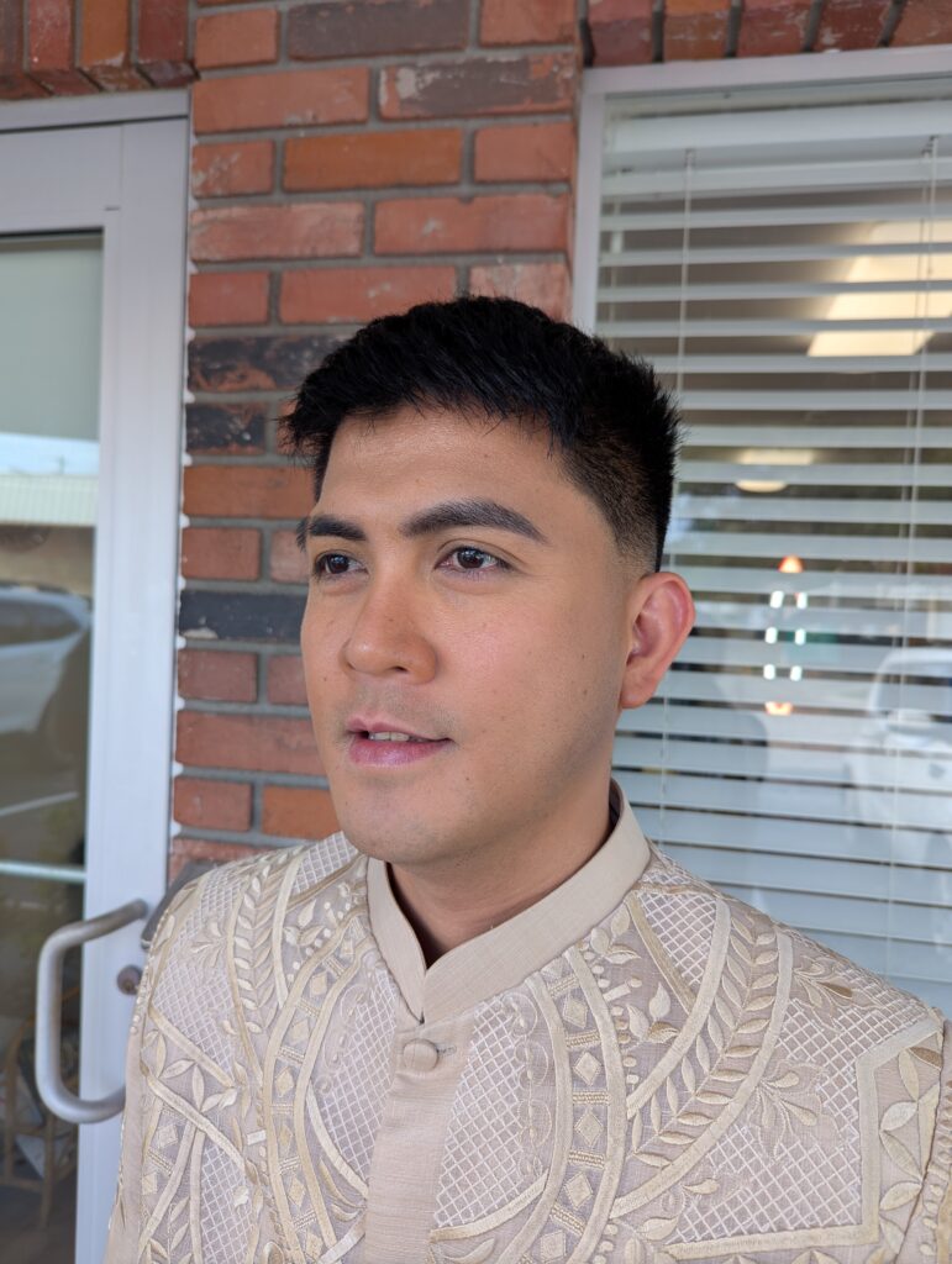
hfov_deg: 56.9
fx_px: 878
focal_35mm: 24
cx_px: 476
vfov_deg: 71.5
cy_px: 632
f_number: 1.85
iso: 43
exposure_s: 1/169
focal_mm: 6.81
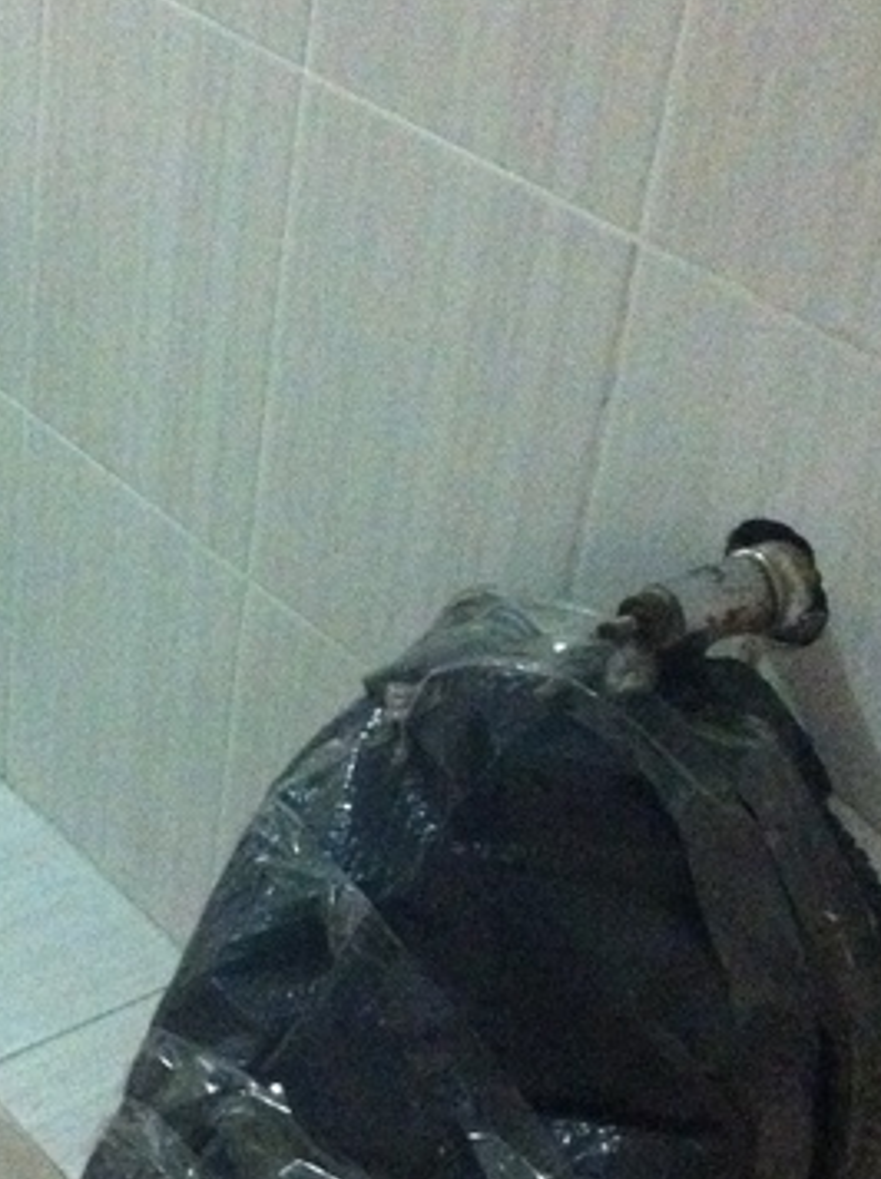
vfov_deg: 24.7
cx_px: 83
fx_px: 2687
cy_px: 548
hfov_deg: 18.3
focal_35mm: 79
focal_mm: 3.85
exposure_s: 1/15
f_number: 2.8
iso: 1000
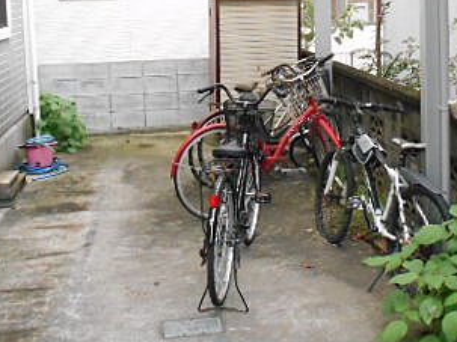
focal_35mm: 55
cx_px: 299
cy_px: 66
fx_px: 726
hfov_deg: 34.7
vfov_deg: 26.0
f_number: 3.2
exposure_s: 1/200
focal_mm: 4.6
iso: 800
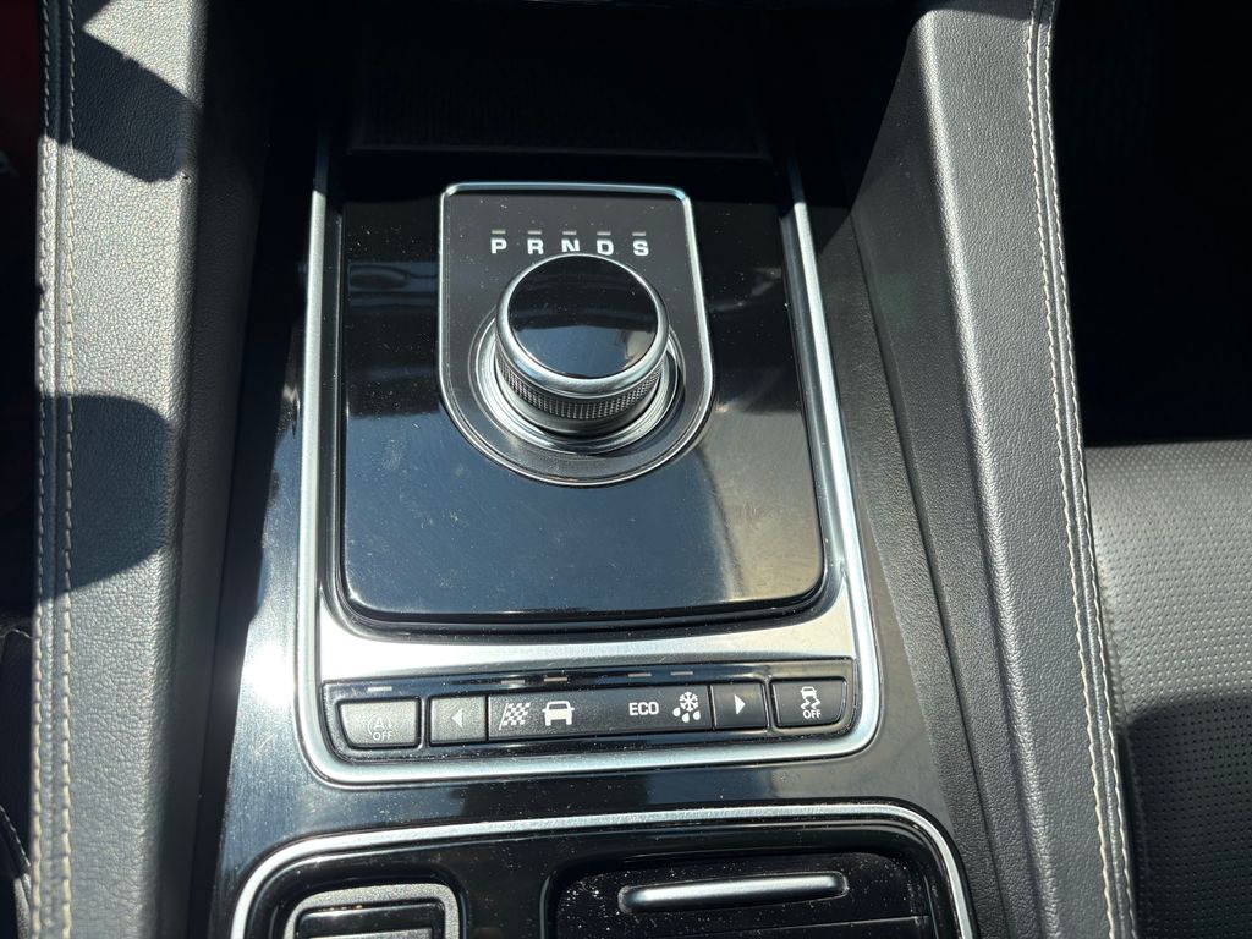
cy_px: 470
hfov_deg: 67.3
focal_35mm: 26
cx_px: 626
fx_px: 940
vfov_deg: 53.1
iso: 64
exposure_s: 1/1099
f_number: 1.6
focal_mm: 5.96
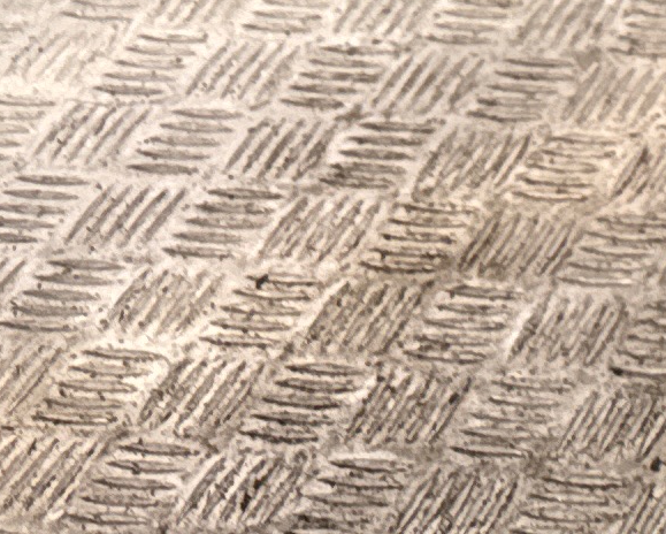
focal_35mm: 163
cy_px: -1059
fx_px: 3215
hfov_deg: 9.4
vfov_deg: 8.1
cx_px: 1966
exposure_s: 1/100
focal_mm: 6.76
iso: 80
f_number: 1.78
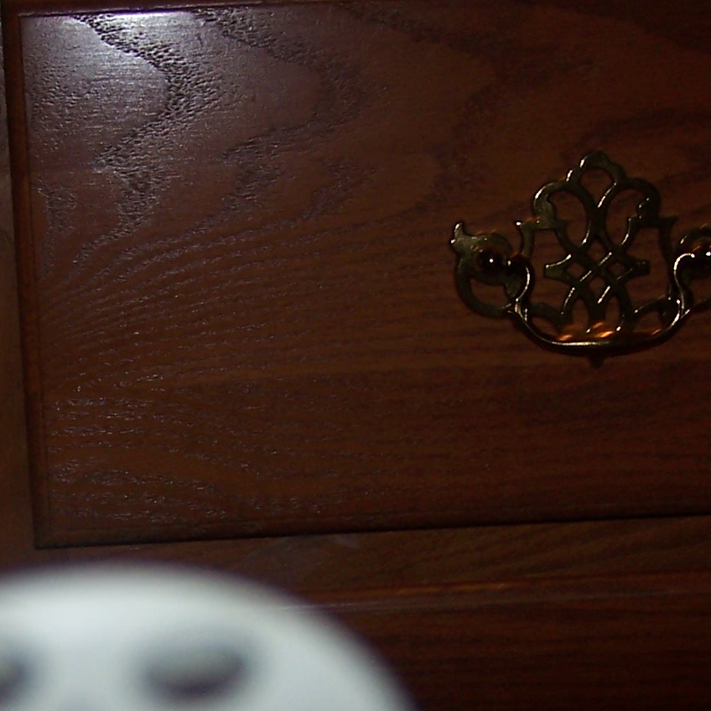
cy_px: 654
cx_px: 290
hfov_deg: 17.0
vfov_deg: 16.8
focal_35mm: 102
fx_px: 2370
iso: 80
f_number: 2.8
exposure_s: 1/60
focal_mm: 6.3
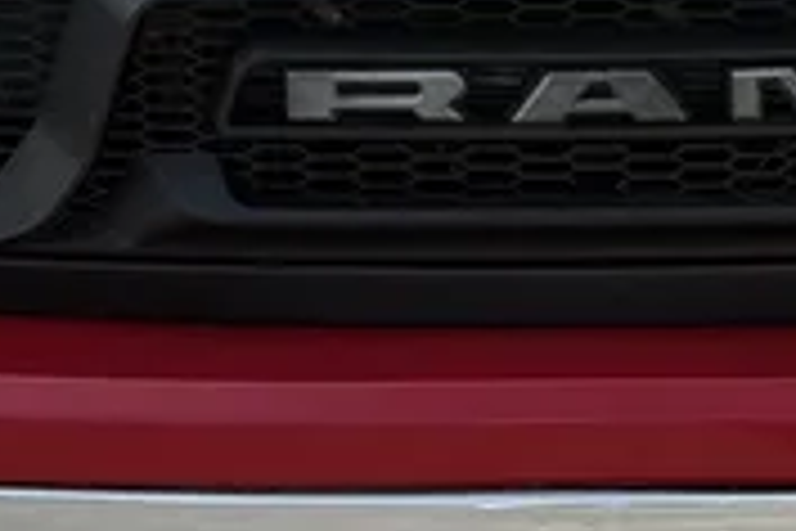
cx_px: 594
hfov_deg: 11.3
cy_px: -94
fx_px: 4002
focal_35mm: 181
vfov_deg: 7.5
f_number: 1.78
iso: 64
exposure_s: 1/4329
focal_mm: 6.76
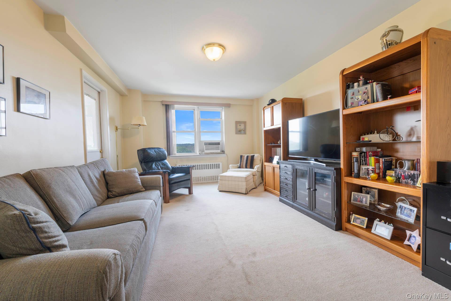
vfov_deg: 81.2
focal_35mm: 14
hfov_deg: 104.3
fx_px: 175
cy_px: 150
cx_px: 226
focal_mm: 14
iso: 320
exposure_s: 1
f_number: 10
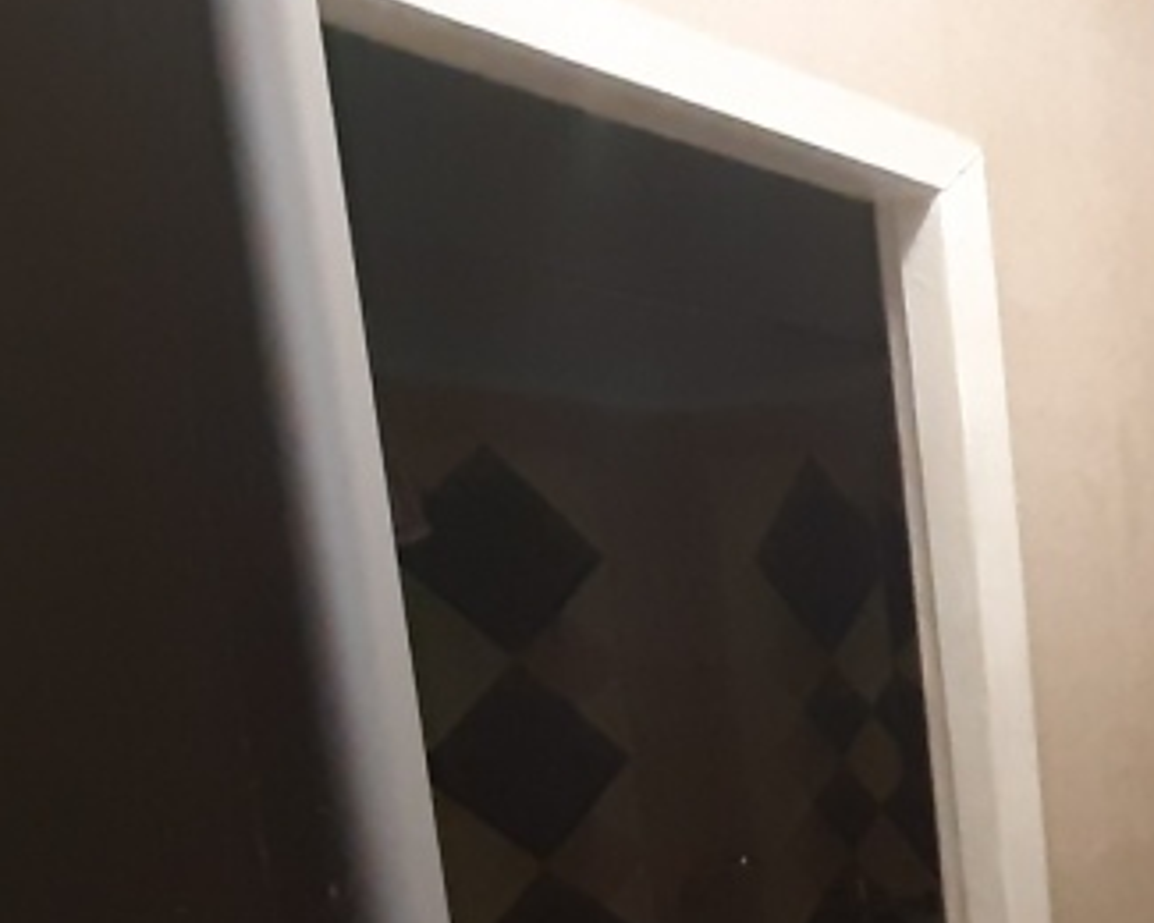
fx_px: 1366
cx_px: 1527
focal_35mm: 40
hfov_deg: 32.9
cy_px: 941
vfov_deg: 33.8
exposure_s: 1/25
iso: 400
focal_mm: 1.42
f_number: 2.2
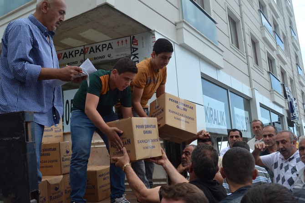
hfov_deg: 53.1
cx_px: 152
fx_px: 305
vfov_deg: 36.9
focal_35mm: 36
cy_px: 102
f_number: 6.3
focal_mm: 24
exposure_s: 1/160
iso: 100
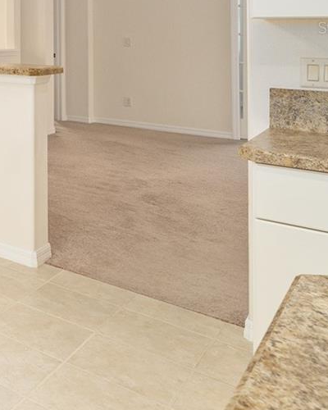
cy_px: 27
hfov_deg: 21.5
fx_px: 546
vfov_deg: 37.9
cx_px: -265
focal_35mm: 45
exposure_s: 1/25
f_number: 8
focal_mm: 15
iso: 500
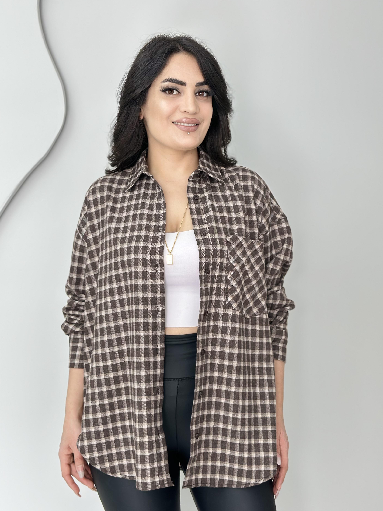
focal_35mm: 52
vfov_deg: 36.8
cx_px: 197
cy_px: 256
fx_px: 767
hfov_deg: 28.0
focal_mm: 6.86
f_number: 1.78
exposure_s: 1/100
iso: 80
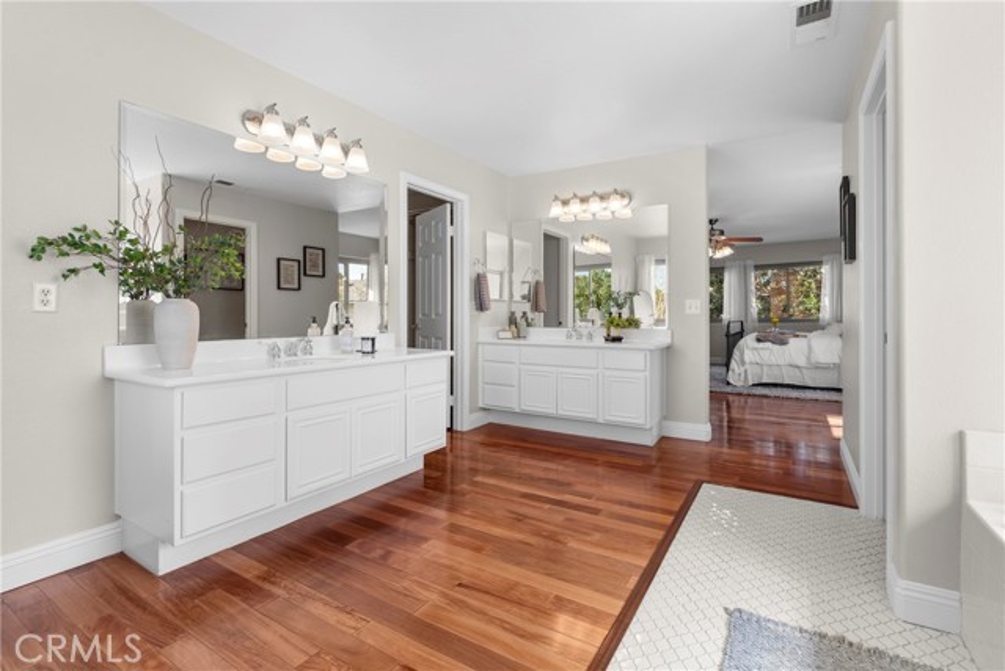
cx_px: 502
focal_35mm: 16
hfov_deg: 96.7
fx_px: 447
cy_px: 336
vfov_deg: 73.8
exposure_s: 1/20
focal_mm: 16
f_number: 8
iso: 100
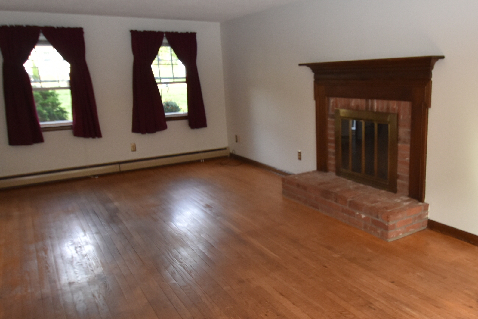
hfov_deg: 62.2
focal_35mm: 29
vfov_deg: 44.9
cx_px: 317
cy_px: 152
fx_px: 385
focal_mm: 10
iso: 800
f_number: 5.6
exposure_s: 1/125
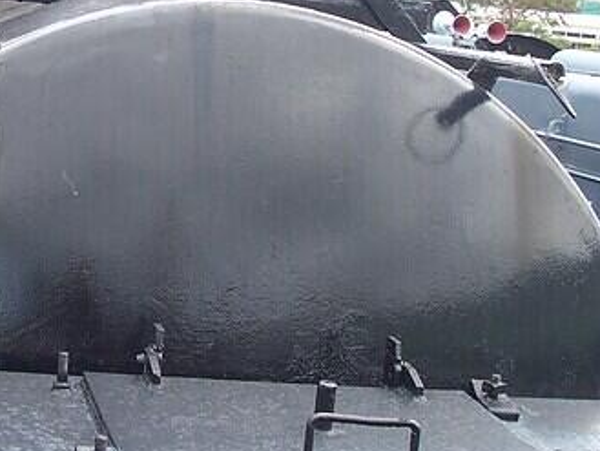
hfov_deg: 22.7
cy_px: 133
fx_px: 1474
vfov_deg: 17.3
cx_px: 109
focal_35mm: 85
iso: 80
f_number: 2.8
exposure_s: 1/350
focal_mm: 6
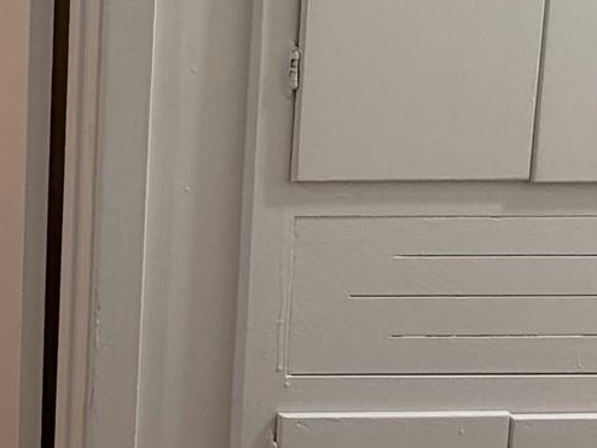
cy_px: 39
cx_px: -199
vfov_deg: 24.5
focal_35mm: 58
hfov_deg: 27.2
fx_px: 1001
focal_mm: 2.22
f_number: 2.2
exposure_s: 1/60
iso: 160
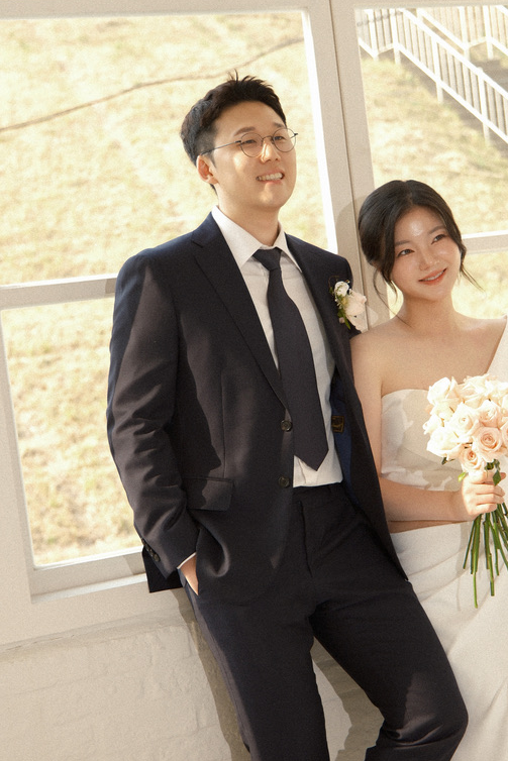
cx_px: 358
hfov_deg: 18.9
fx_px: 1523
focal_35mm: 72
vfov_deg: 28.0
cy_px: 447
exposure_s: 1/500
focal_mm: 33
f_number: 2.8
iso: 320
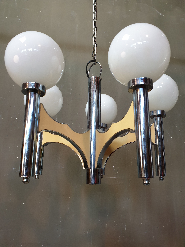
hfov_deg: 53.1
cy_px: 124
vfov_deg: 67.3
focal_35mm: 26
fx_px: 185
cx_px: 92
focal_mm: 4.3
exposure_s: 1/25
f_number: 2.4
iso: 250
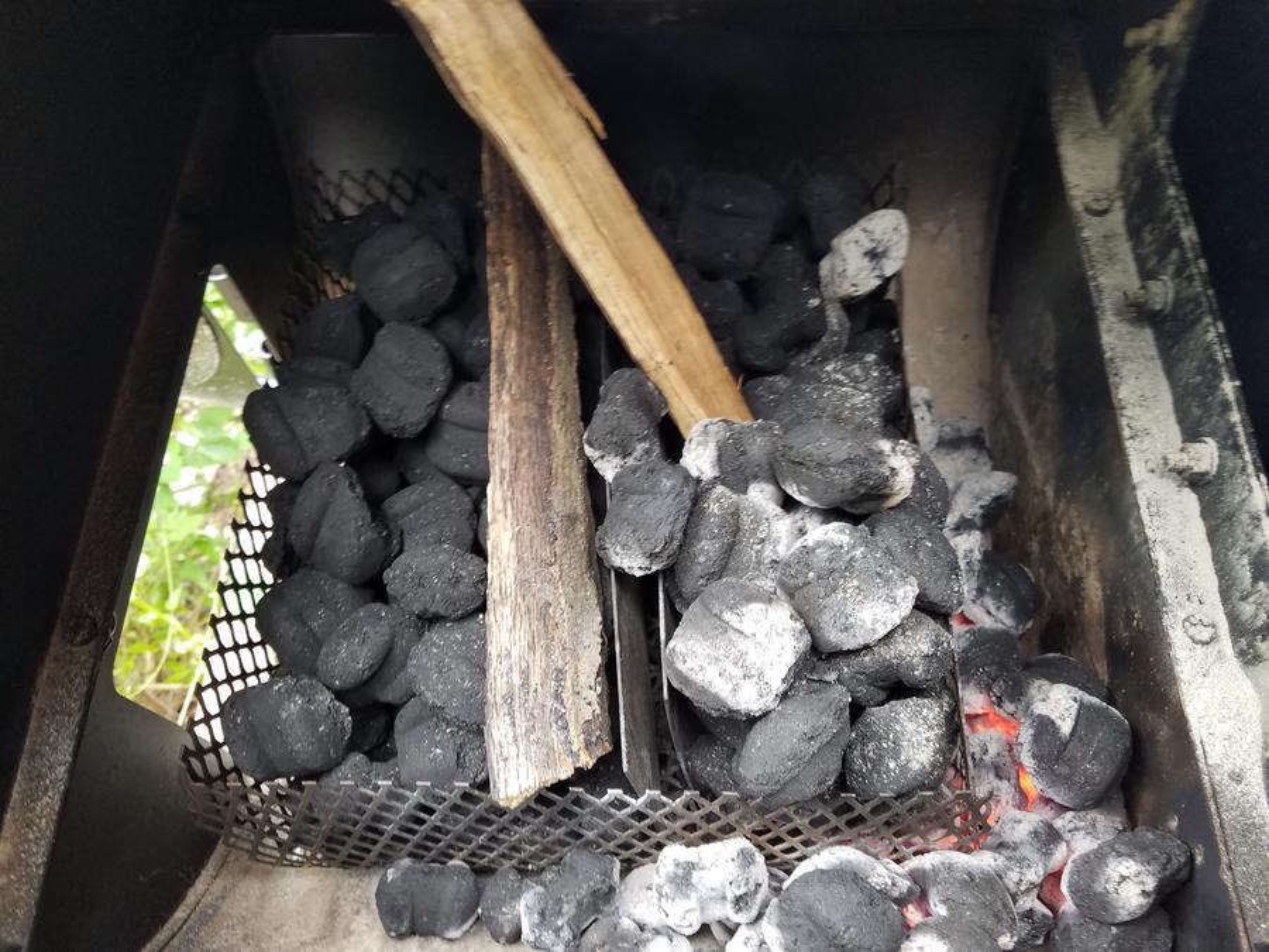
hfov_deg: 67.3
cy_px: 476
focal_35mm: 26
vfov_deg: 53.1
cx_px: 634
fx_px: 953
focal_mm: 4.2
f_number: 1.7
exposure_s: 1/60
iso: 100
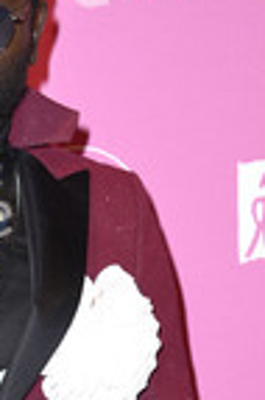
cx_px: -50
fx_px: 2546
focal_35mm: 230
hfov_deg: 5.9
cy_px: 361
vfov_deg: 8.9
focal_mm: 82
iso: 500
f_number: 5.6
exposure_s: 1/200
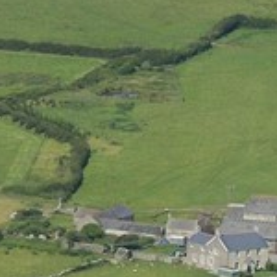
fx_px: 8592
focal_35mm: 949
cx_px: 737
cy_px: 1082
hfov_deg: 1.8
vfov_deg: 1.8
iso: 400
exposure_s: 1/800
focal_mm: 105
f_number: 10
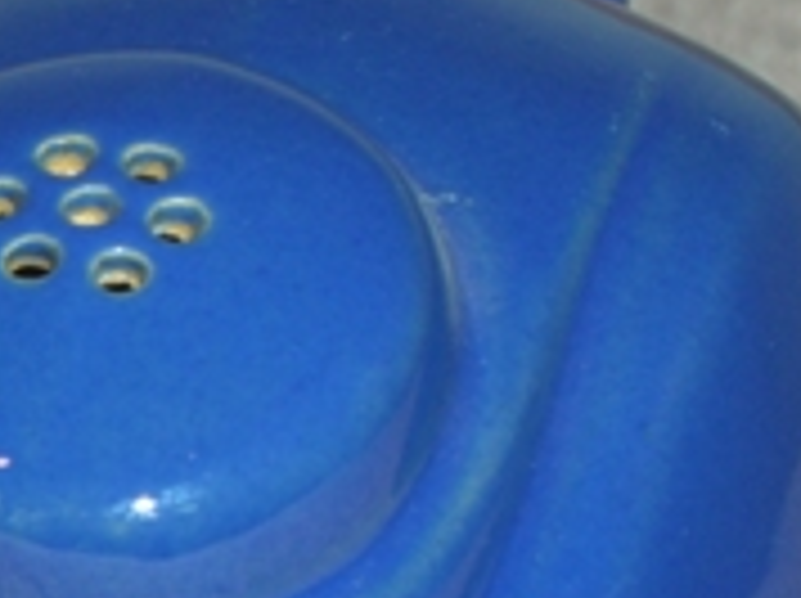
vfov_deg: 5.3
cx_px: -382
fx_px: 6493
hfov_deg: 7.0
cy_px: 531
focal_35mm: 281
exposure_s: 1/30
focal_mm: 16.3
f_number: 8.6
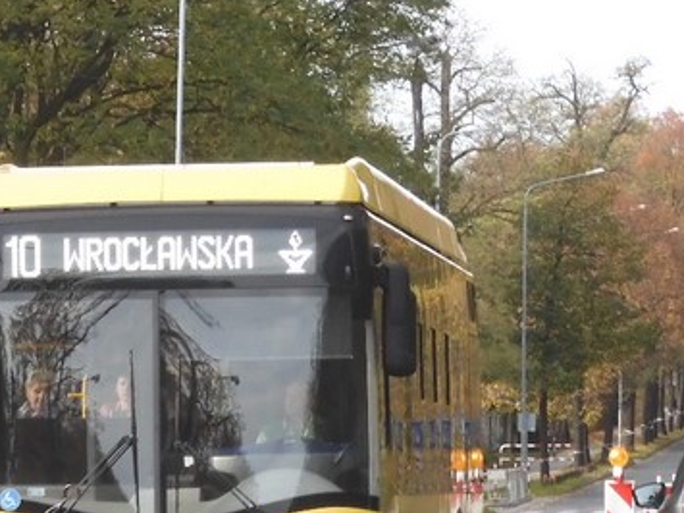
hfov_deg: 6.5
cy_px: 377
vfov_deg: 4.9
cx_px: 193
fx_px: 6005
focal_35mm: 304
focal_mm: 21.4
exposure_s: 1/250
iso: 280
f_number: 5
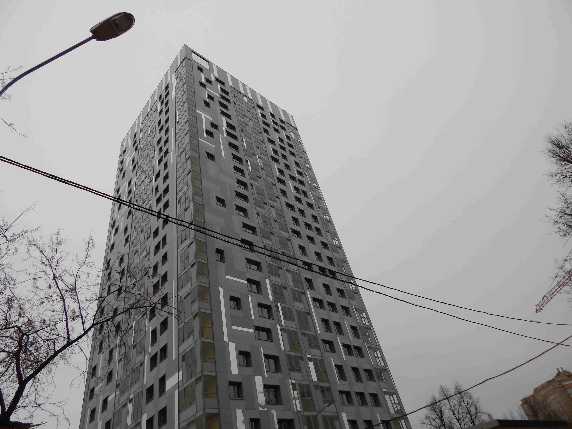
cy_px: 214
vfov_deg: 58.9
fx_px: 380
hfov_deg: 73.9
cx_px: 286
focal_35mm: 23
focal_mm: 4
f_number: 3
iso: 125
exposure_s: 1/250
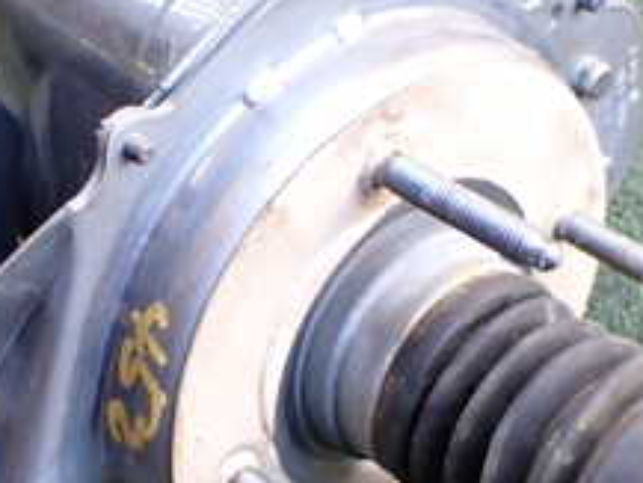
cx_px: 184
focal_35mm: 83
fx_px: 1543
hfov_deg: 23.4
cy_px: 302
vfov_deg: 17.8
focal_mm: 5.4
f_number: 2.3
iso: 250
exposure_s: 1/125
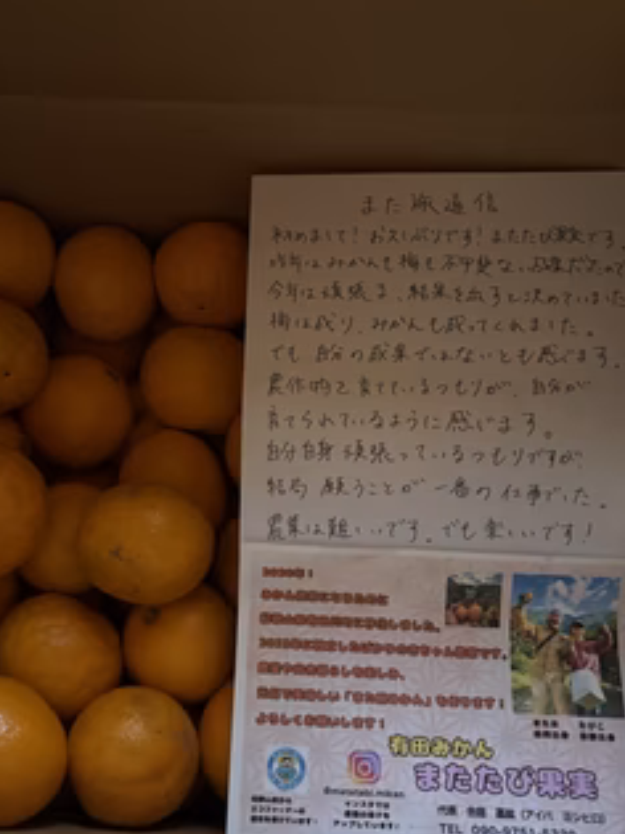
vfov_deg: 55.3
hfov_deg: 42.8
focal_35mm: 33
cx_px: 262
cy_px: 455
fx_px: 795
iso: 800
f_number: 1.6
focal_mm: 5.96
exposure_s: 1/25
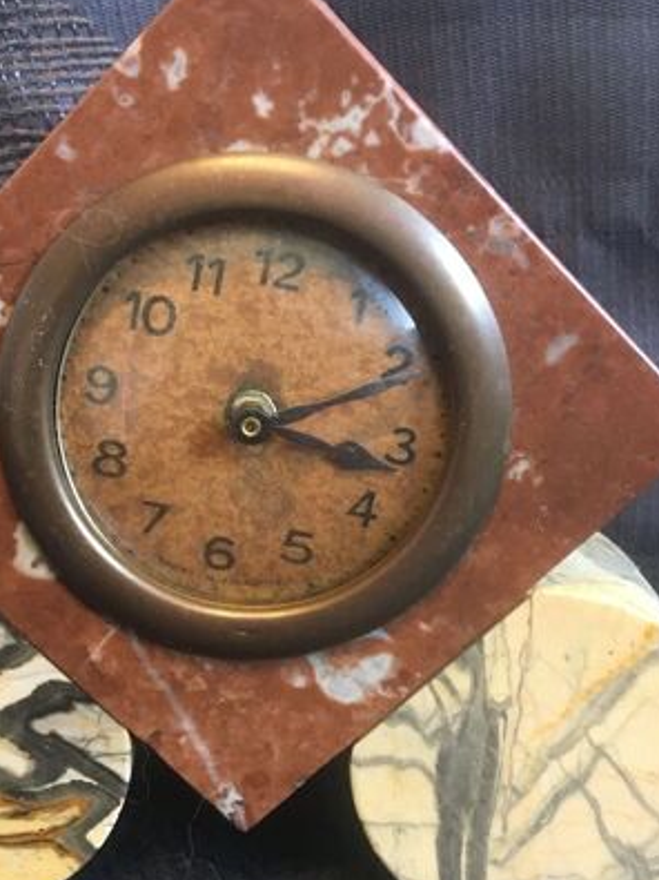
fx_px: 1194
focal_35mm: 47
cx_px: 245
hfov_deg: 30.7
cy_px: 515
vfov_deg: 40.3
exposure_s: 1/25
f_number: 2.2
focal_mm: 4.15
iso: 200
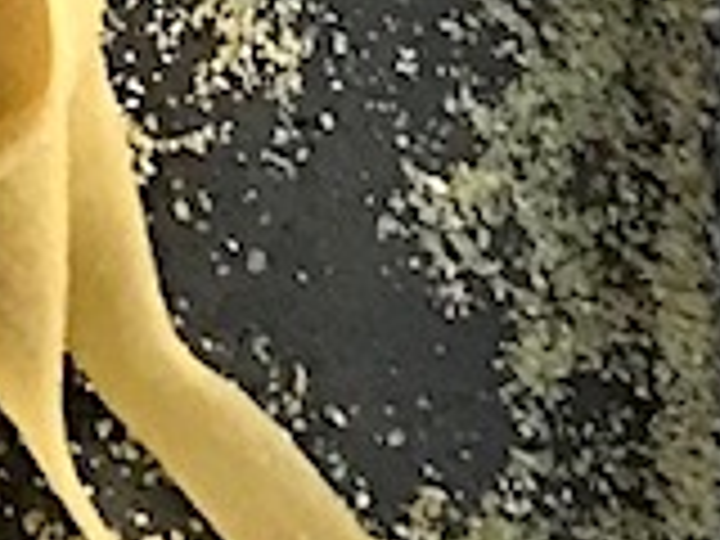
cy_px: -2218
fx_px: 5824
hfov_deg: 6.4
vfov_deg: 4.5
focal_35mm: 280
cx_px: -1606
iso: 25
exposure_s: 1/40
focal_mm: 3.99
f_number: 1.8
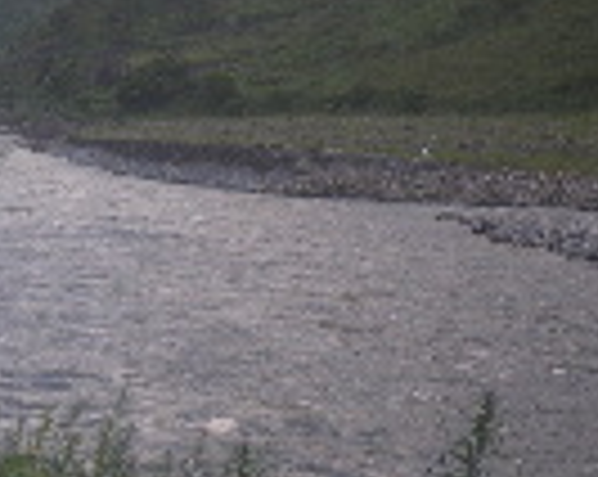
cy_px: 50
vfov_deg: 15.8
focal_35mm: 96
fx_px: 1697
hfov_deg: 19.3
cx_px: -31
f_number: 3.8
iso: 50
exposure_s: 1/125
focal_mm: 6.1
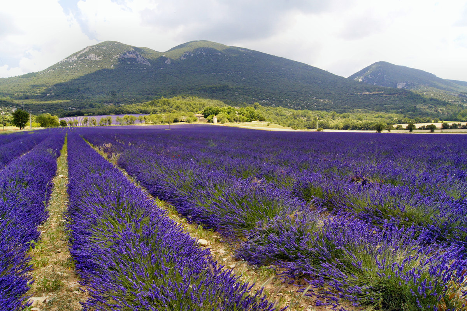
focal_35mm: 27
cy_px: 156
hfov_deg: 67.4
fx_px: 350
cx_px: 234
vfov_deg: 47.9
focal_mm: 18
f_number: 14
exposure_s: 1/500
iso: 1600
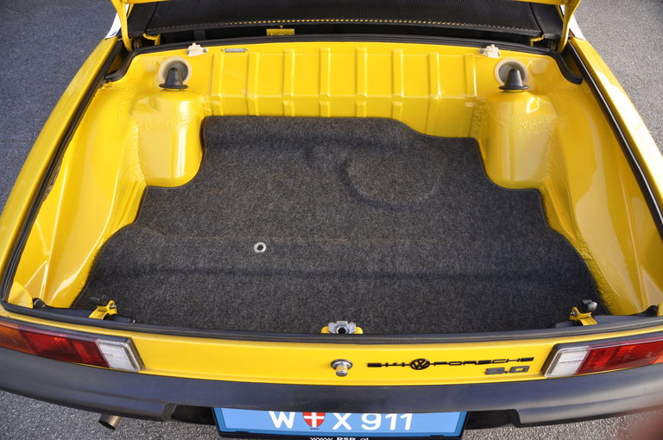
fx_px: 497
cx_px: 332
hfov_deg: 67.4
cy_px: 220
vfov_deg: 47.8
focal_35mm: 27
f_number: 5.6
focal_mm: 18
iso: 500
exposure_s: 1/125
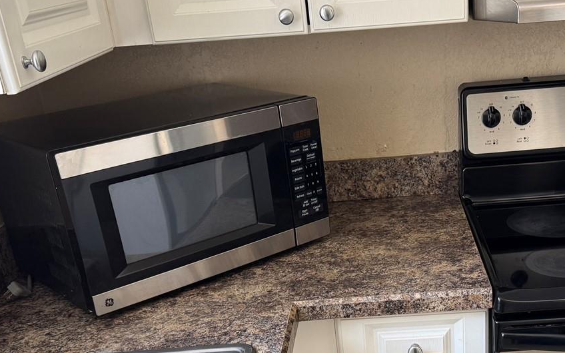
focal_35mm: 48
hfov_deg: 41.3
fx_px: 739
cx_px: 375
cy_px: 318
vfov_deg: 26.0
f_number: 1.78
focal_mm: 6.76
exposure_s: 1/60
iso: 200
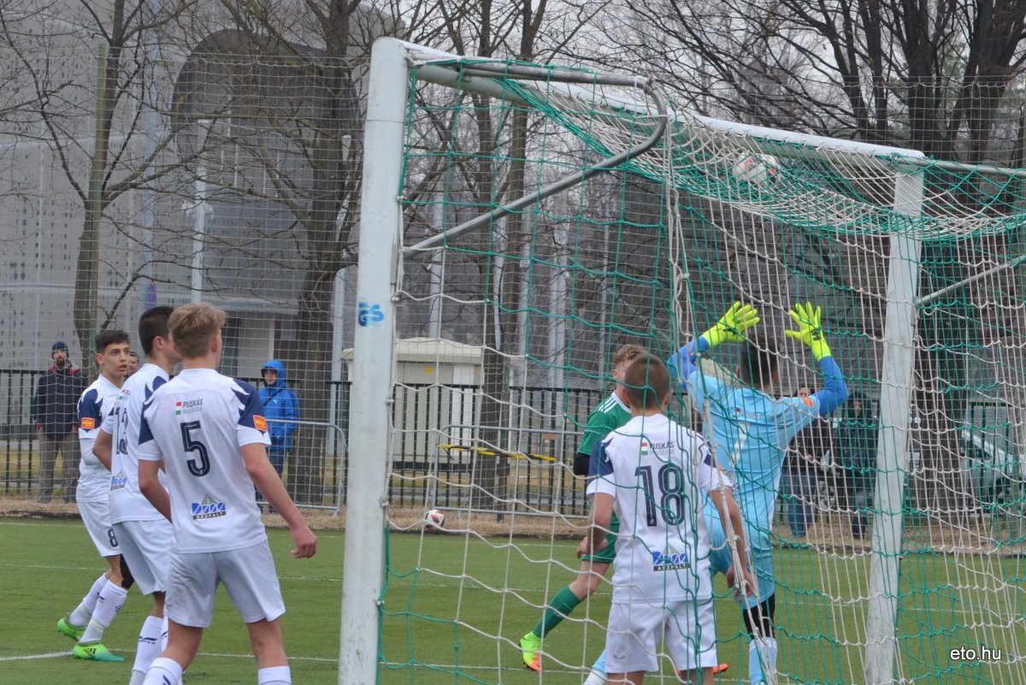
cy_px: 342
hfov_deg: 19.4
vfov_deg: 13.1
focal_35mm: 105
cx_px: 513
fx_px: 2993
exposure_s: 1/500
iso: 400
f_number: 6.3
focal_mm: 70
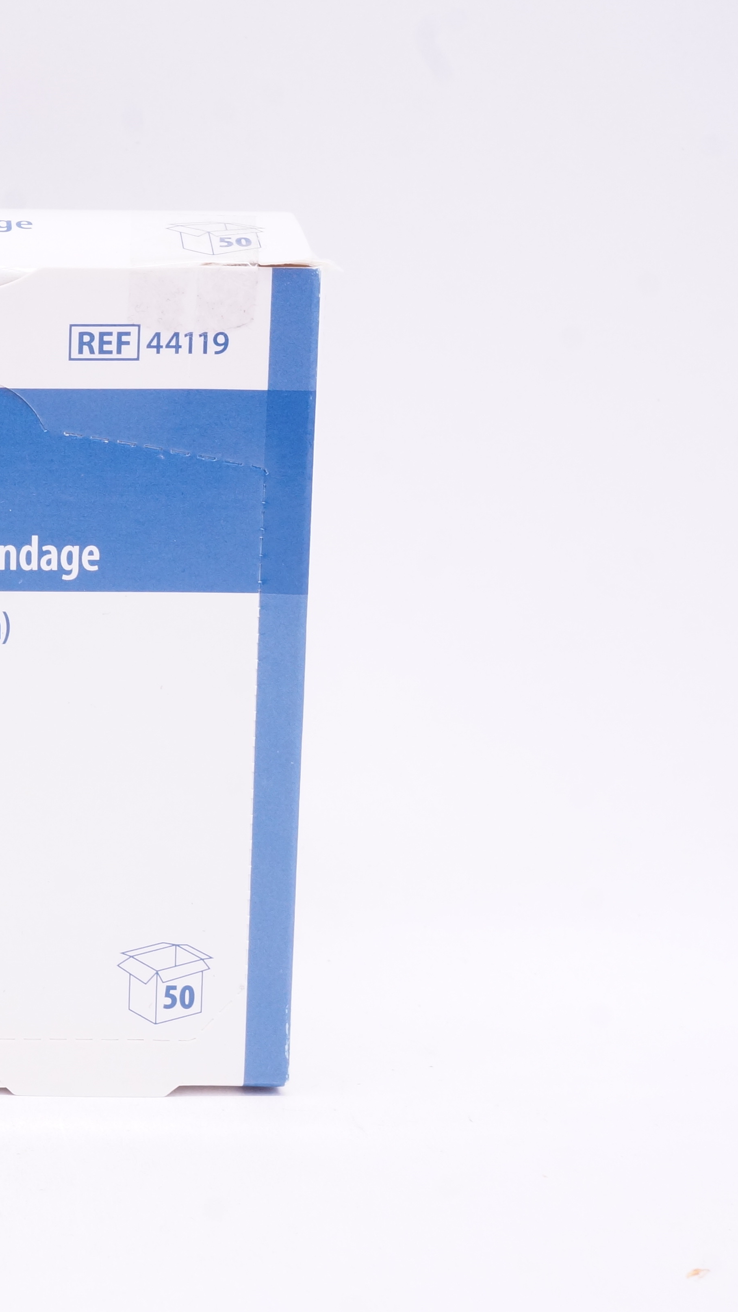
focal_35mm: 79
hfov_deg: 15.0
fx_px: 2742
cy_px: 654
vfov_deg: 26.9
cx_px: -47
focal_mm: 33
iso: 800
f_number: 13
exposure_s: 1/20
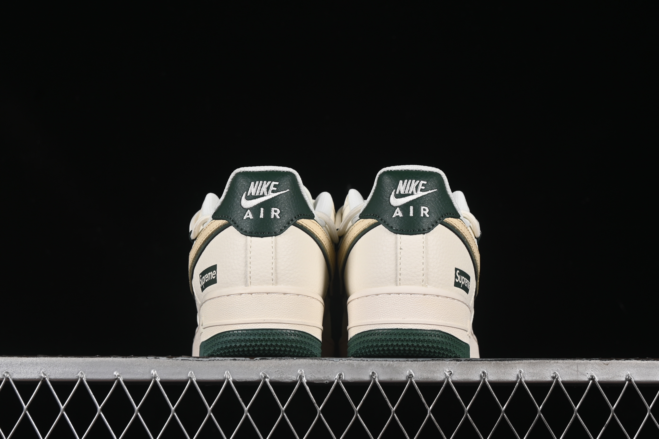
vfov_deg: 18.2
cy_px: 220
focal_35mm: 75
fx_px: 1373
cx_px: 330
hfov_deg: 27.0
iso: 160
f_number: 8
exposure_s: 1/80
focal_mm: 50
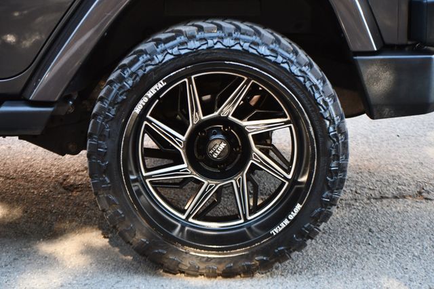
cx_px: 217
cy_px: 144
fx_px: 1265
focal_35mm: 105
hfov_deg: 19.5
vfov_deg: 13.0
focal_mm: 70
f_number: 4.5
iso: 800
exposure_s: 1/160
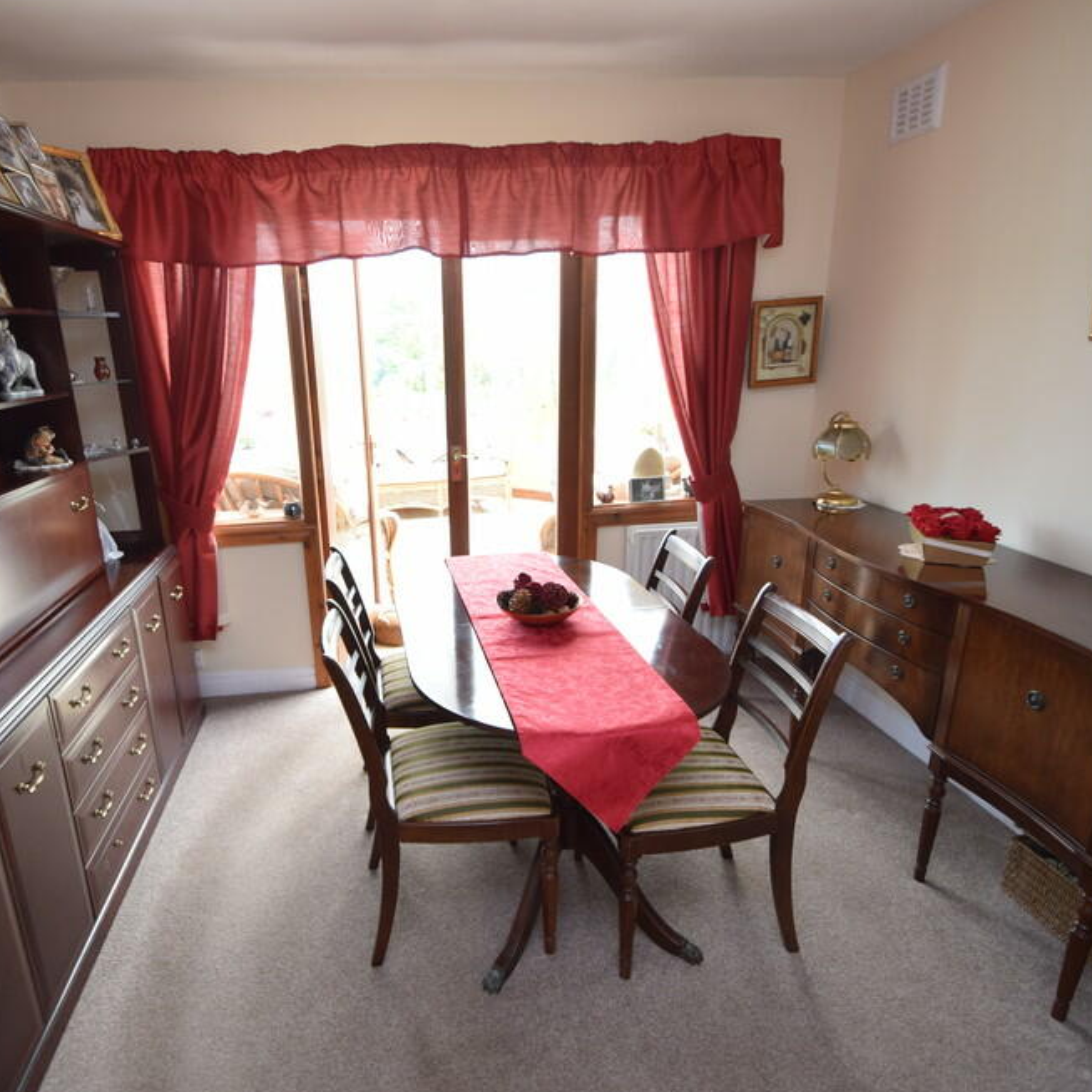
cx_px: 470
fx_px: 714
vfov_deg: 74.8
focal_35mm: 20
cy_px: 564
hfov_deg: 74.4
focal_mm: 10
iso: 400
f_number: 4.5
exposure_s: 1/80
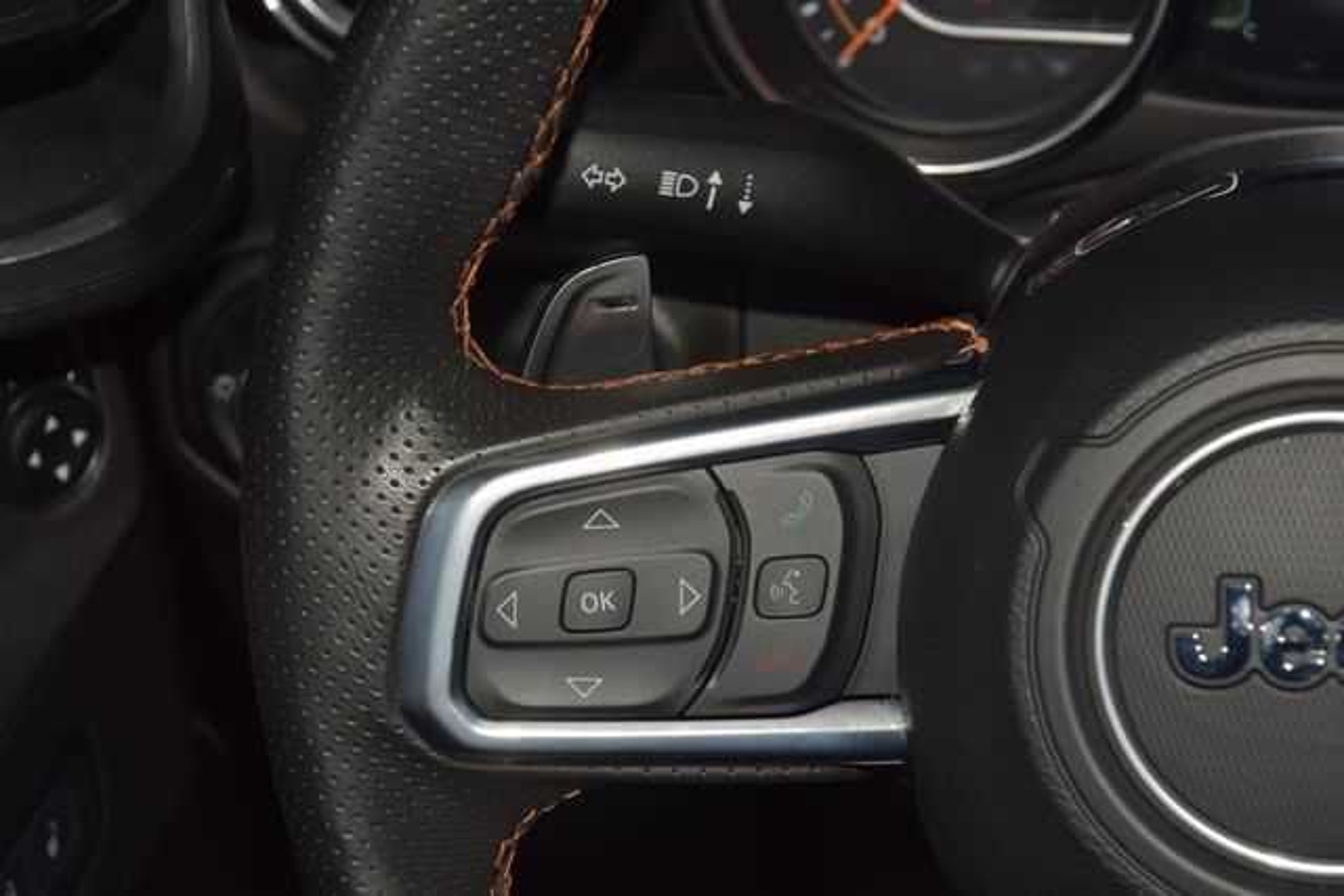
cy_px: 448
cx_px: 672
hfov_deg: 19.5
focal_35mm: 105
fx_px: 3921
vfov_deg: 13.0
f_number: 8
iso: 100
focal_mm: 70
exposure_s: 1/125
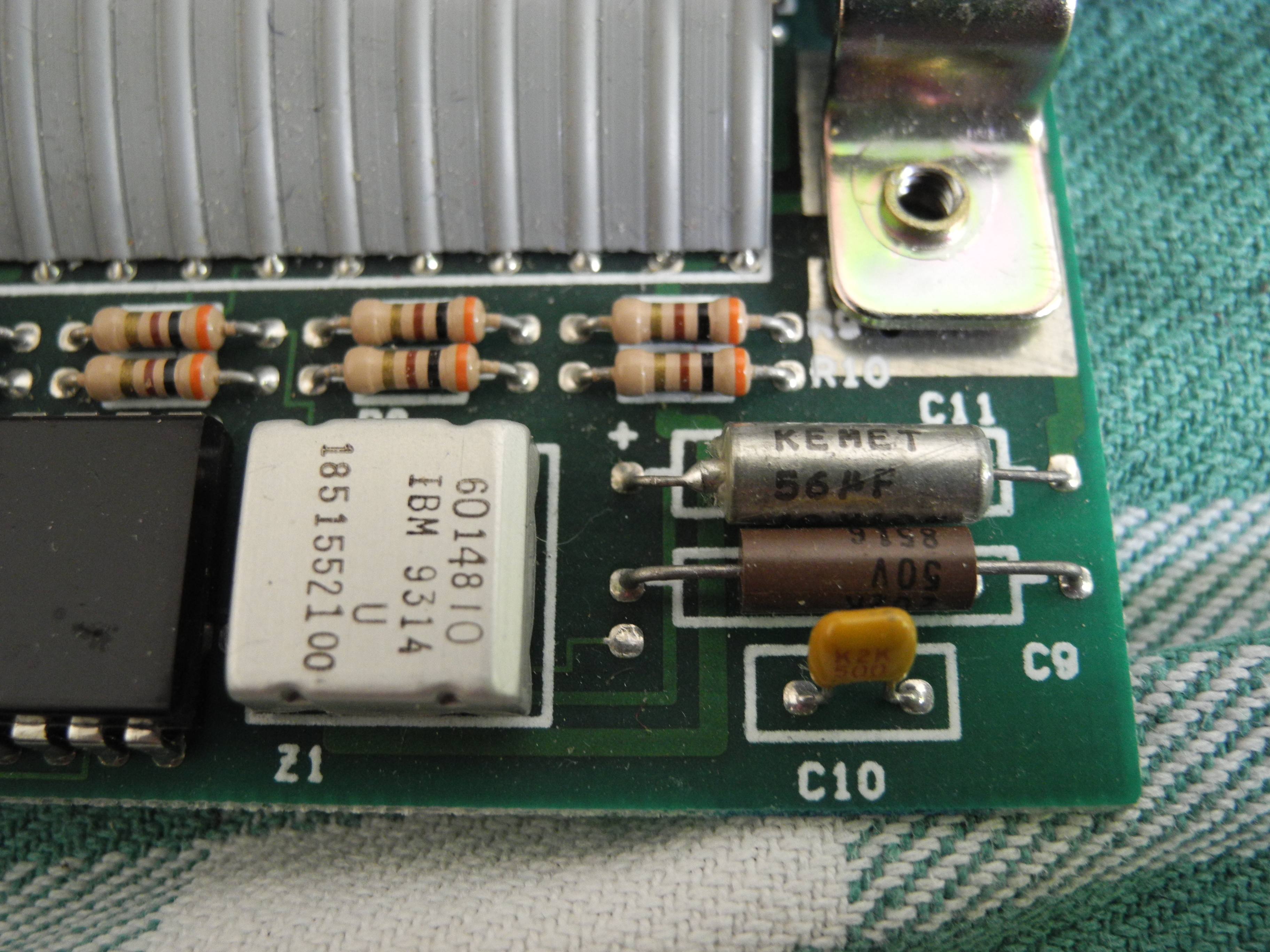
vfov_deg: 44.2
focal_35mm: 32
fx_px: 1174
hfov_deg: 56.8
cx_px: 635
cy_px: 476
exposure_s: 1/17.5
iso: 400
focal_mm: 6.8
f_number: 2.8
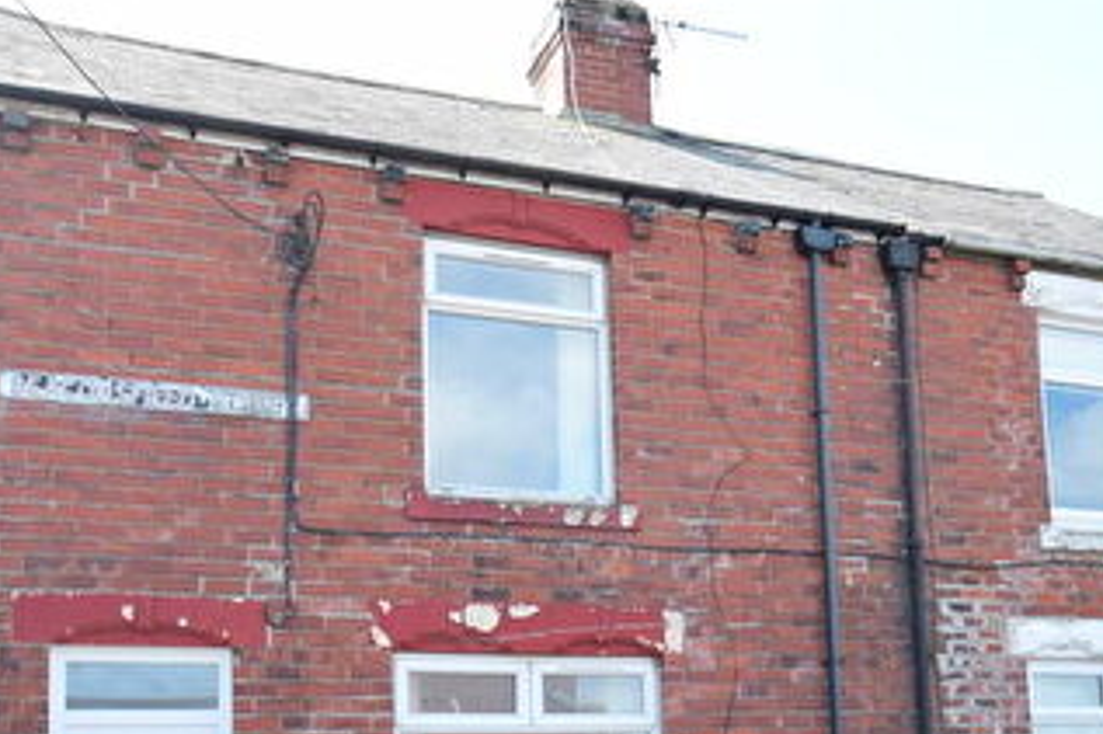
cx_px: 644
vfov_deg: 30.3
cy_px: 593
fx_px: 1320
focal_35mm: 43
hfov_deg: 45.2
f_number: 8
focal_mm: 13
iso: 250
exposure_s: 1/250
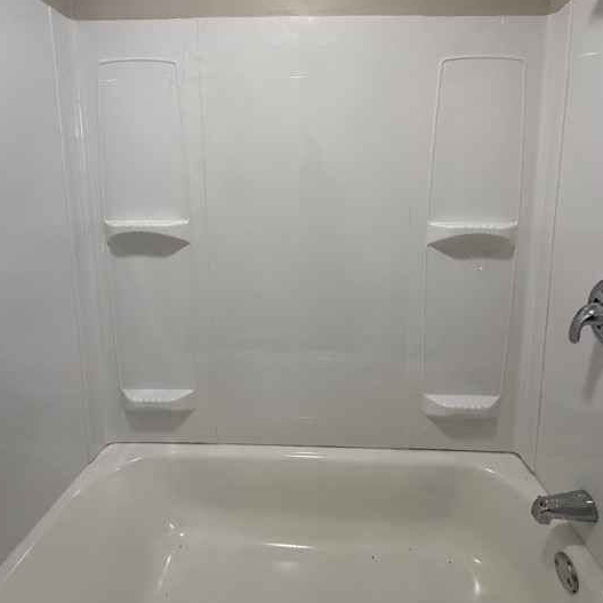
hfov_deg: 80.7
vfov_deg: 79.5
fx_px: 355
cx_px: 317
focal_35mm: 18
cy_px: 234
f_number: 2.2
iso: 250
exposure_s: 1/60
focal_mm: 2.22
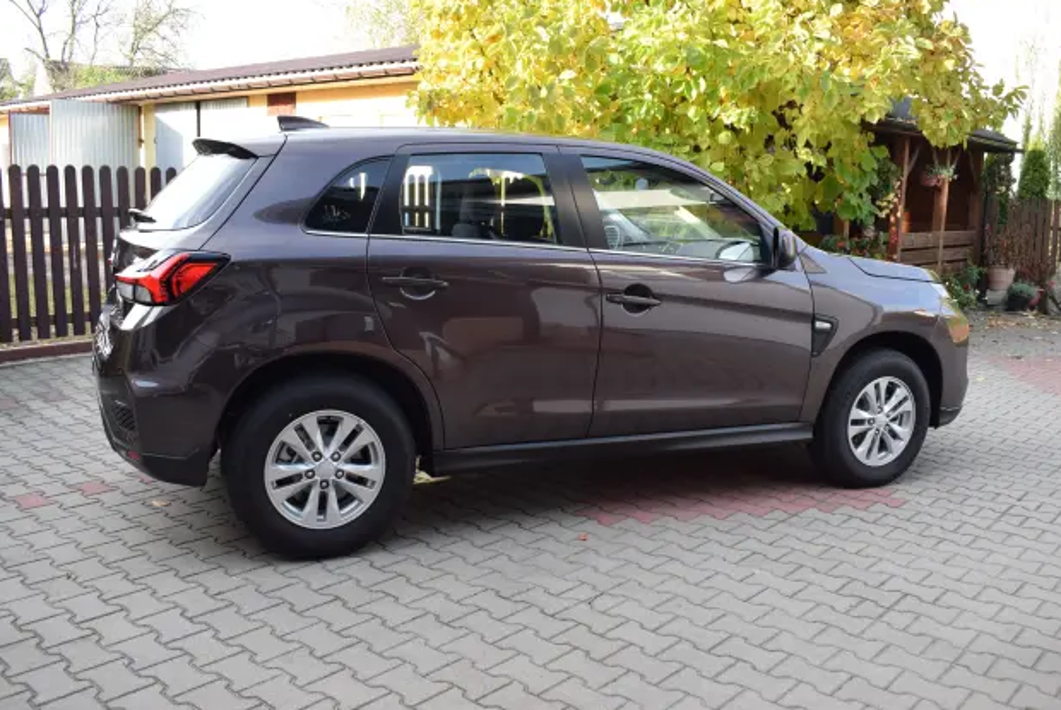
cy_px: 346
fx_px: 959
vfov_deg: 40.6
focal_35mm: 33
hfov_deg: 57.9
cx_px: 536
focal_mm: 21
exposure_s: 1/160
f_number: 6.3
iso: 400
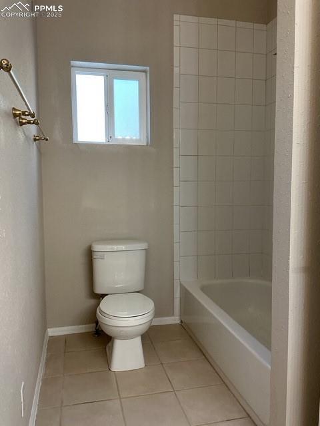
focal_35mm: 29
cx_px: 160
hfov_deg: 48.2
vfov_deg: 61.7
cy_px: 213
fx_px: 357
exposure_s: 1/60
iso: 80
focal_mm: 3
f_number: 1.8
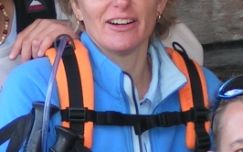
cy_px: 166
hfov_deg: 4.9
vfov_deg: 3.1
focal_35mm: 425
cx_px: 157
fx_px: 2813
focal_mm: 15.9
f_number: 3.5
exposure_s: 1/125
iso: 50
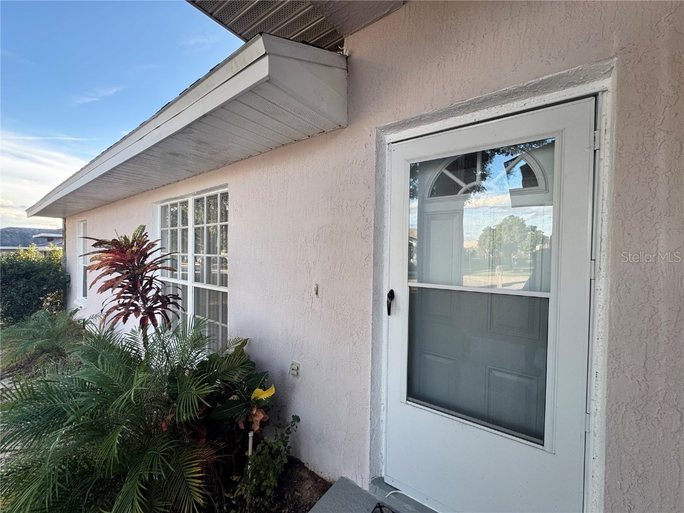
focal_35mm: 14
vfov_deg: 85.7
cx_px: 342
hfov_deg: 102.1
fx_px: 277
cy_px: 256
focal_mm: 2.22
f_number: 2.2
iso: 40
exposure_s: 1/120
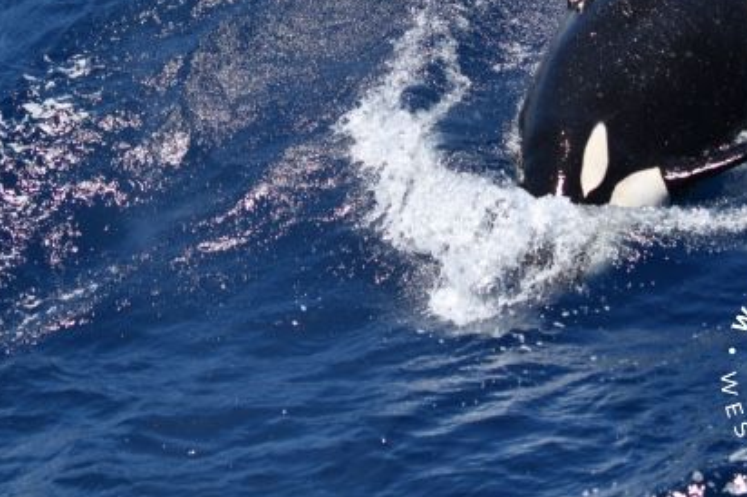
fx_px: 2820
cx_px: 248
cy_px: 23
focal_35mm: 136
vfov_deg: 10.0
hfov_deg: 15.1
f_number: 4.5
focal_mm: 70
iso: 560
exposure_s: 1/8000
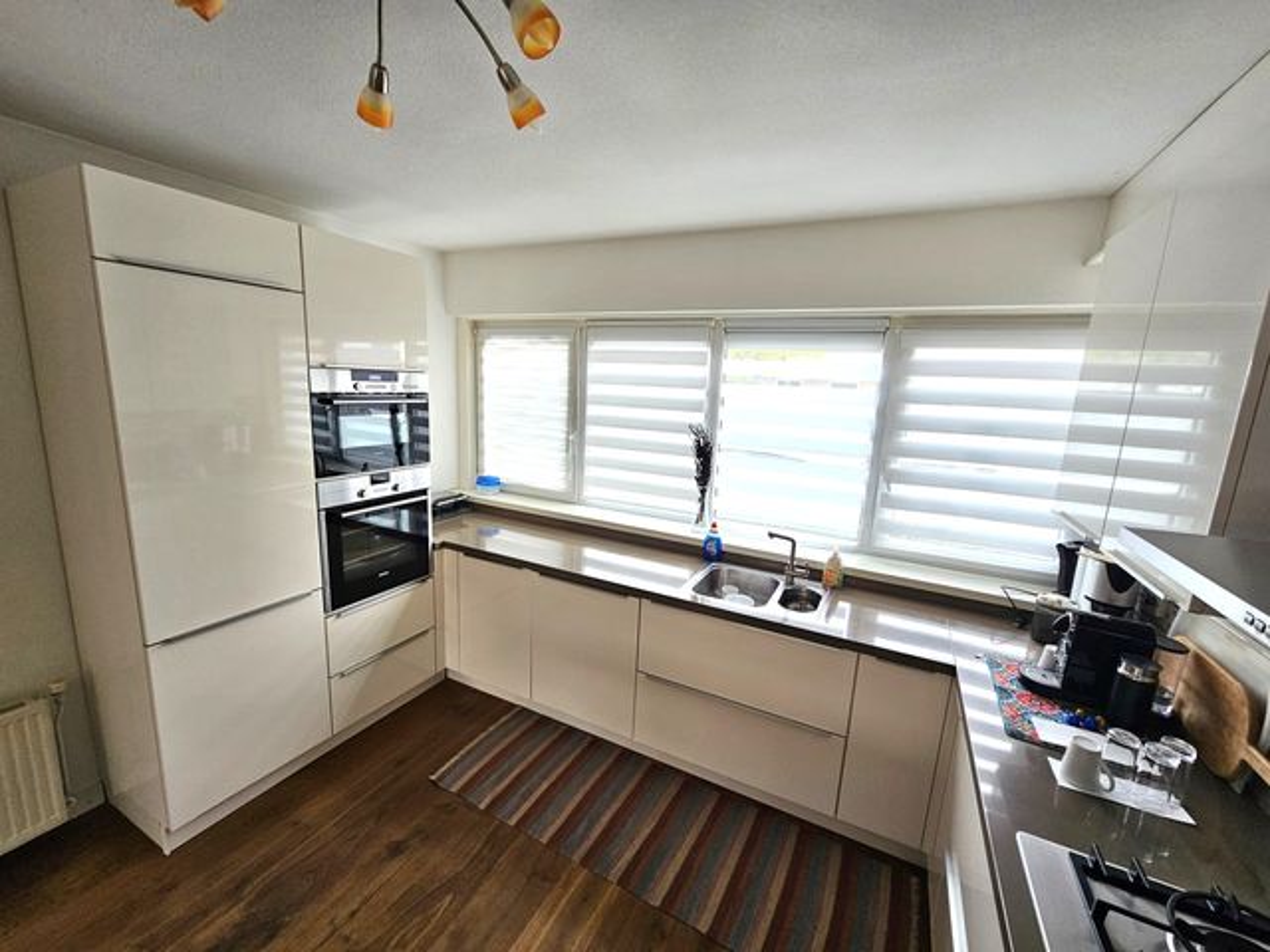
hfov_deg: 106.2
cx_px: 635
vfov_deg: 89.9
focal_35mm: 13
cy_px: 476
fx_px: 477
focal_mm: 2.2
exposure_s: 1/77
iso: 80
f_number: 2.2
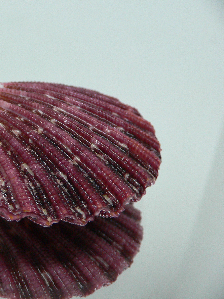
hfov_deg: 29.8
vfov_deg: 40.4
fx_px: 405
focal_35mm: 47
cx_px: 28
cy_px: 149
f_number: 2.8
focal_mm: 4.6
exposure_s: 1/40
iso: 200
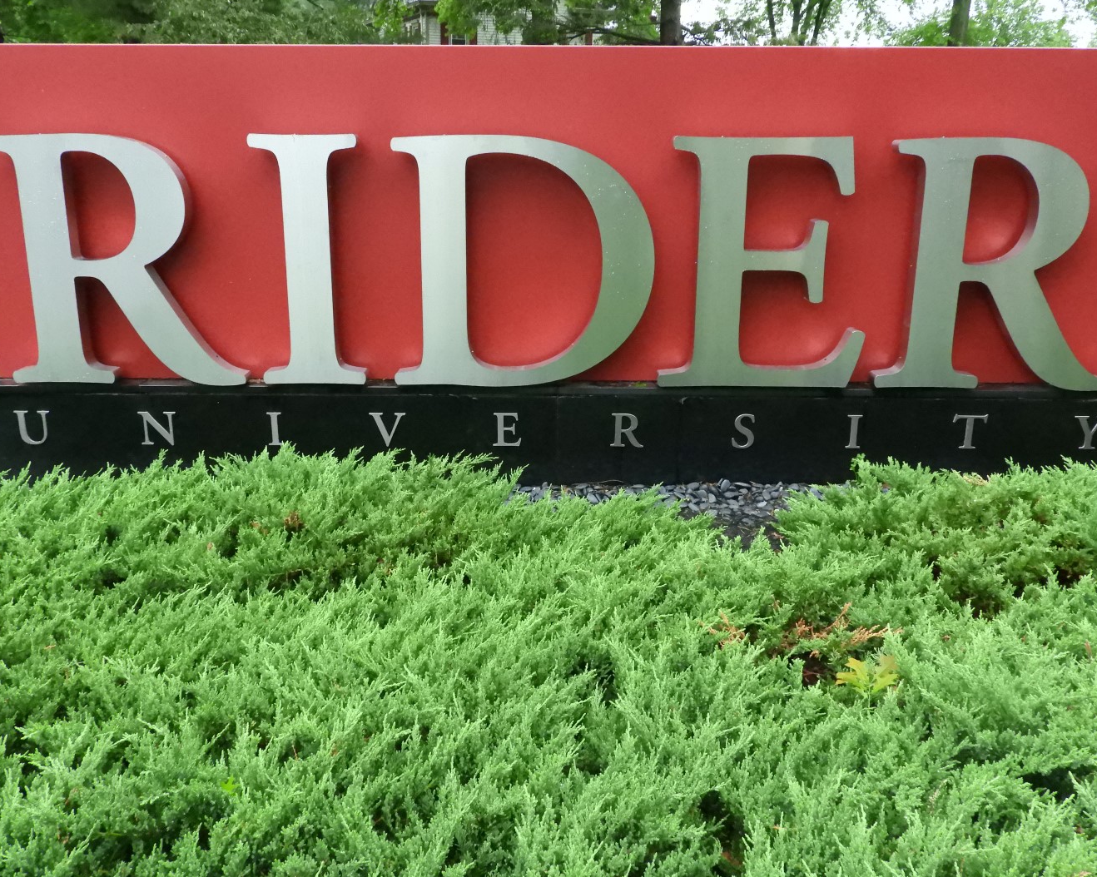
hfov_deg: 55.7
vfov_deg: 45.8
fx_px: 1039
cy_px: 429
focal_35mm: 32
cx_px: 534
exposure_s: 1/800
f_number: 4
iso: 1600
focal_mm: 5.4
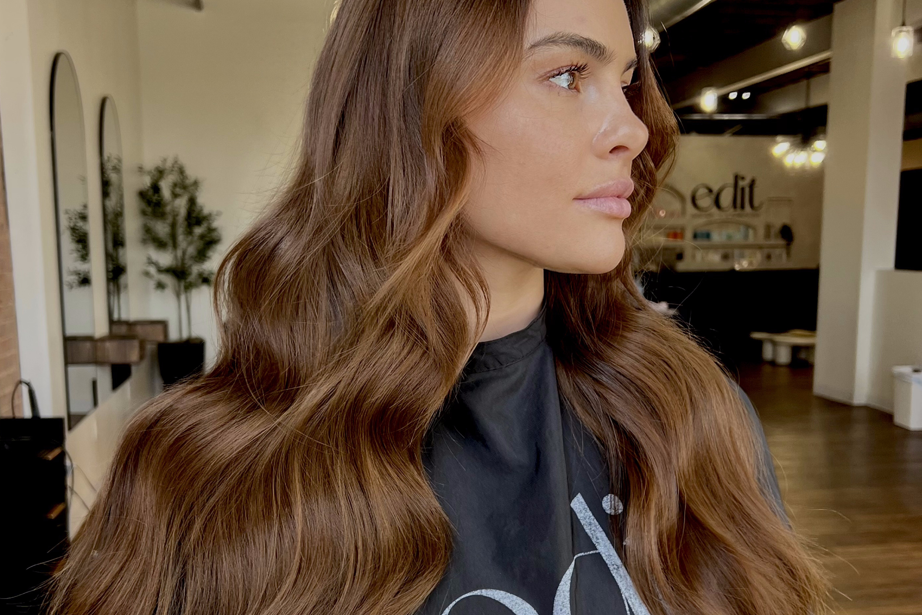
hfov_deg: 49.5
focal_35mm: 39
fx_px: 999
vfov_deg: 34.0
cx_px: 431
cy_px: 388
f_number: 1.5
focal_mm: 5.7
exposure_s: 1/217
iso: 40
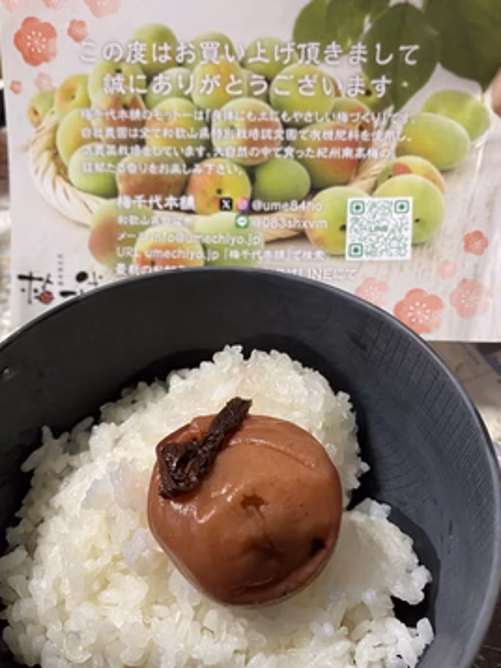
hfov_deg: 49.8
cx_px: 247
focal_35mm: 28
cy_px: 367
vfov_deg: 63.3
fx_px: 540
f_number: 1.8
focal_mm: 4.25
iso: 160
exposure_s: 1/60
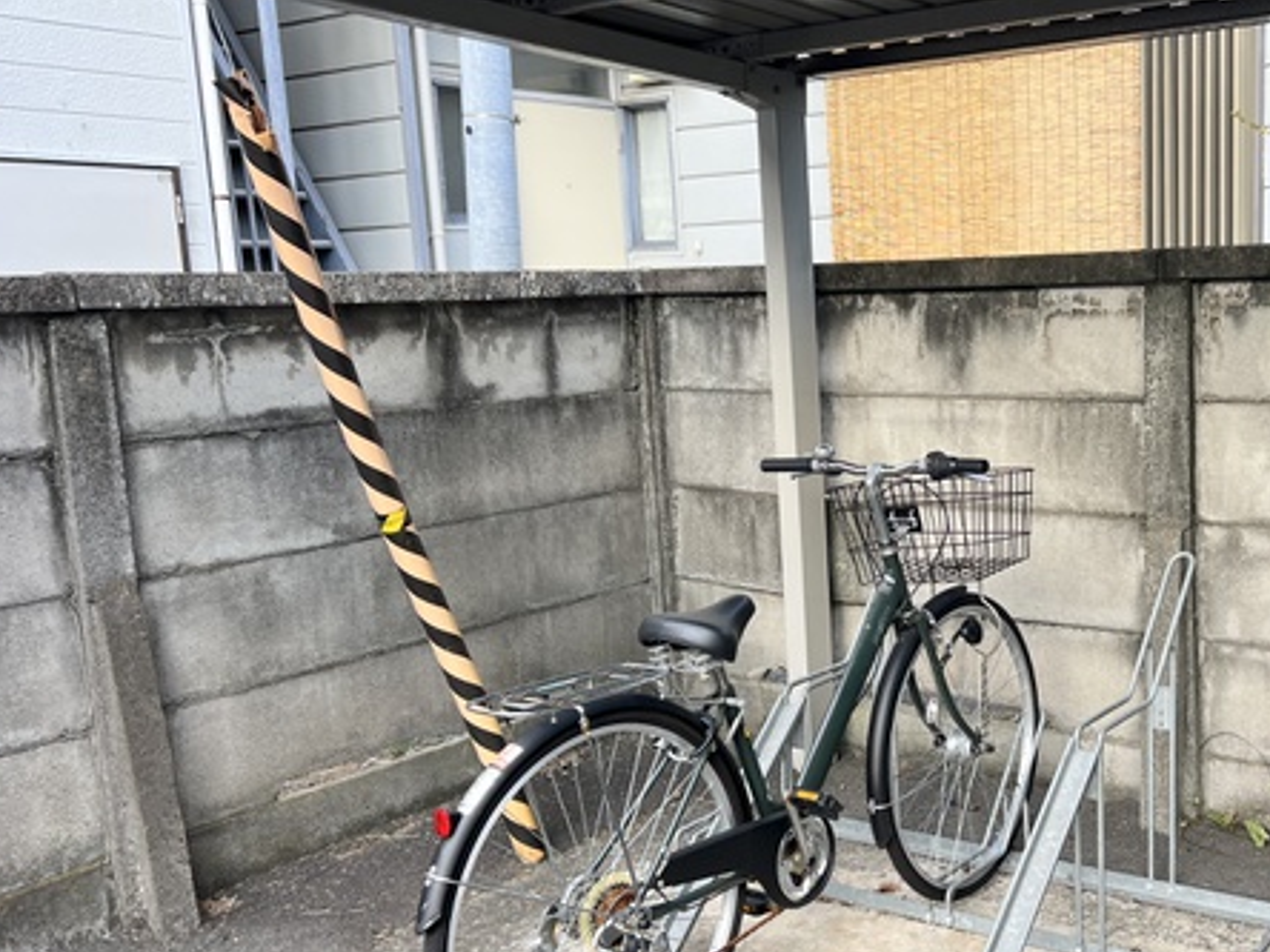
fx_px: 1504
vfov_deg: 35.1
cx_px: 912
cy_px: 553
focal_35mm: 41
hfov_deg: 44.6
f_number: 1.5
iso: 40
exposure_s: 1/174
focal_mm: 5.7
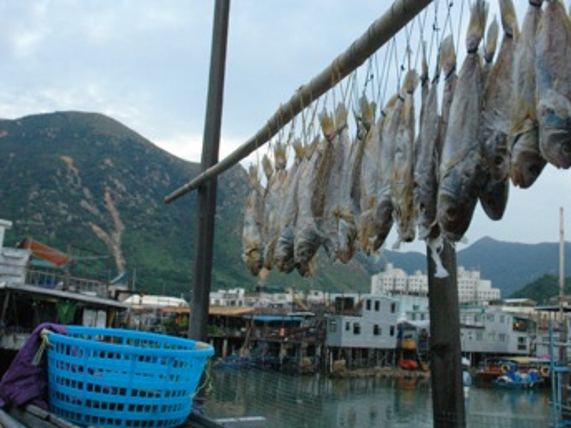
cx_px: 349
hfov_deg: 41.0
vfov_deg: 31.4
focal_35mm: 46
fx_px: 759
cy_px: 163
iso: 800
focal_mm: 22
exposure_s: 1/100
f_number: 6.3
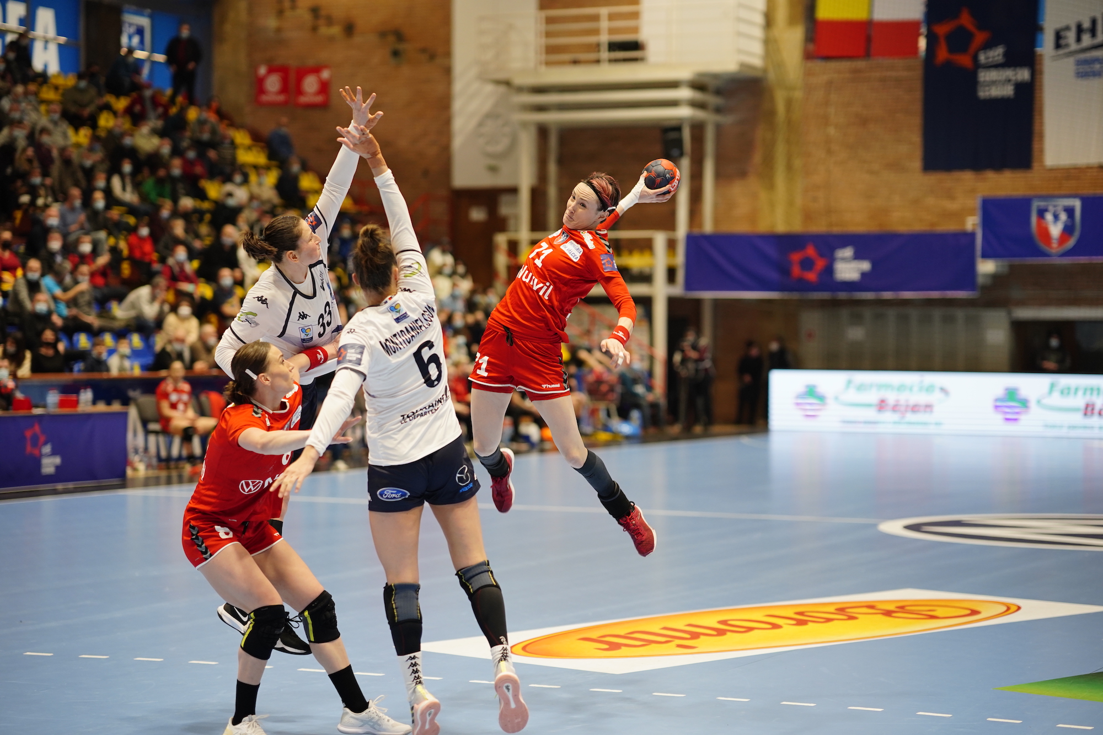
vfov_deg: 16.1
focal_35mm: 85
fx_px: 2604
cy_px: 368
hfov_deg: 23.9
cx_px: 552
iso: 1000
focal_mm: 85
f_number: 2
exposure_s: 1/800
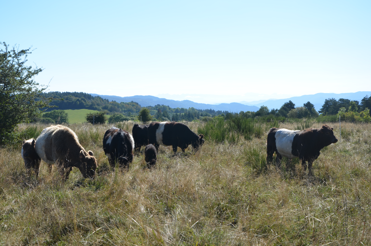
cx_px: 186
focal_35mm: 63
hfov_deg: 32.0
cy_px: 123
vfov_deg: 21.5
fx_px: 648
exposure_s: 1/250
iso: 100
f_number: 8
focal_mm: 42
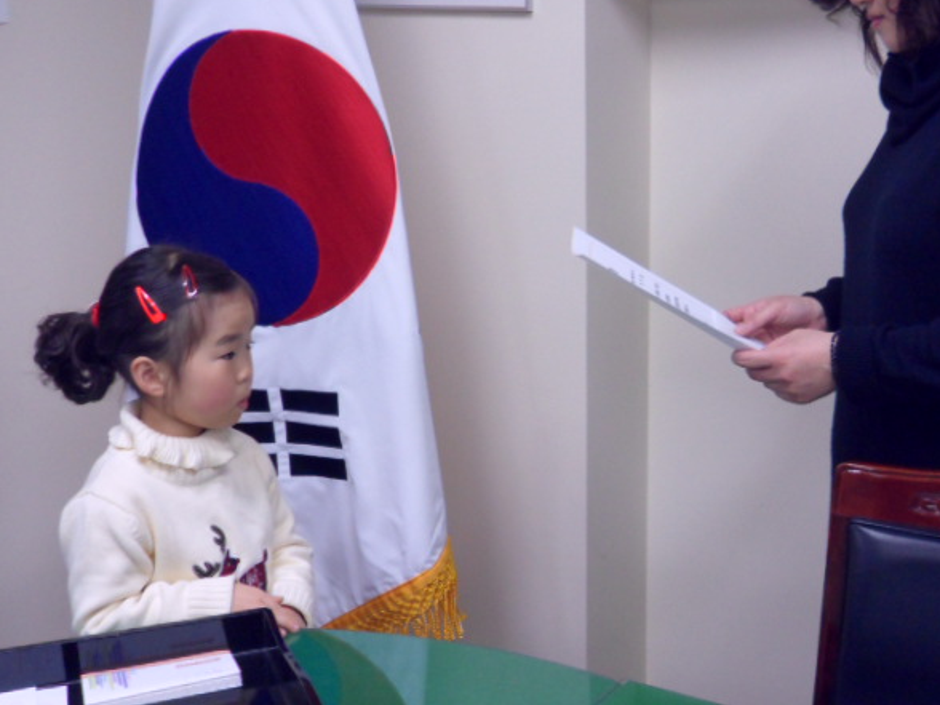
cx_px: 576
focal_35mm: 47
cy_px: 347
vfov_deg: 30.9
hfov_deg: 40.2
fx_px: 1276
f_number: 3.5
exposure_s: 1/30
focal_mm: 4.9
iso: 200
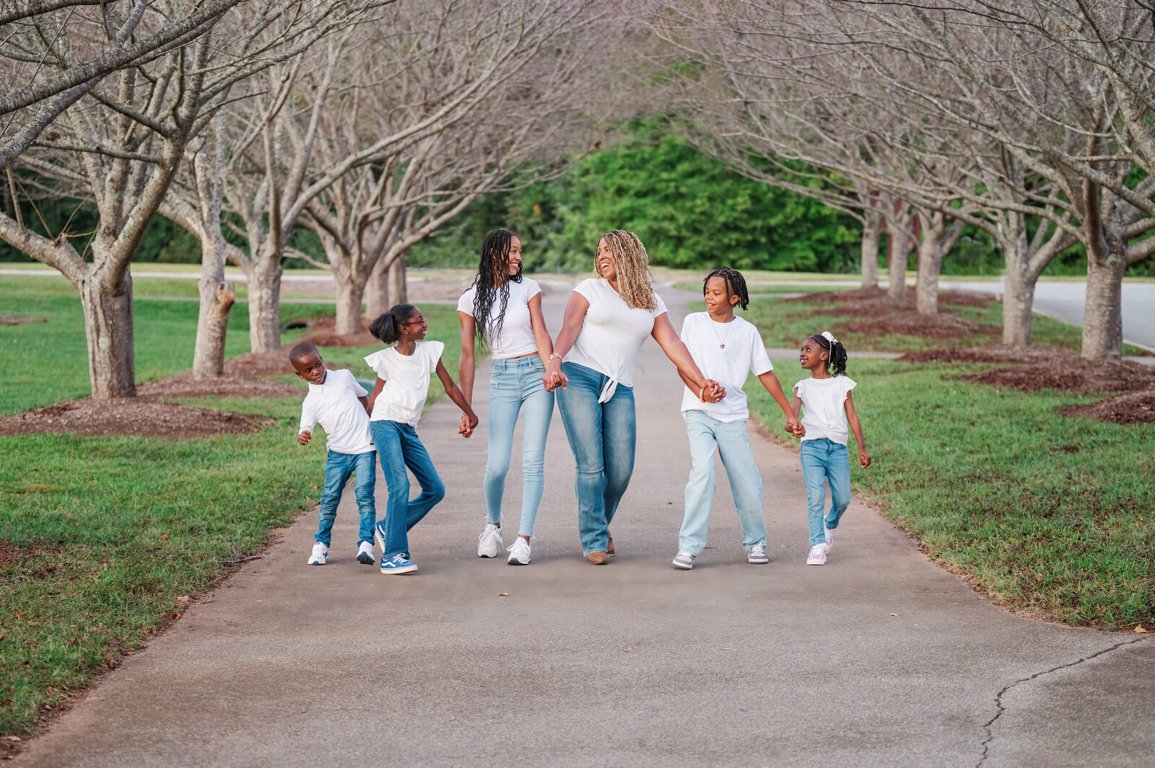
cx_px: 578
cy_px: 384
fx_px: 2533
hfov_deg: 25.7
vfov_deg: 17.3
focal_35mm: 79
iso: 2500
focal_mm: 79
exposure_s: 1/250
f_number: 2.8
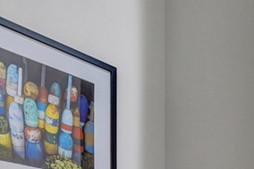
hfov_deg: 27.8
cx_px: 292
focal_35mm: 65
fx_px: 458
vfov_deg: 18.0
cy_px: 273
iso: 200
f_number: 11
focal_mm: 17
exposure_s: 1/1.67
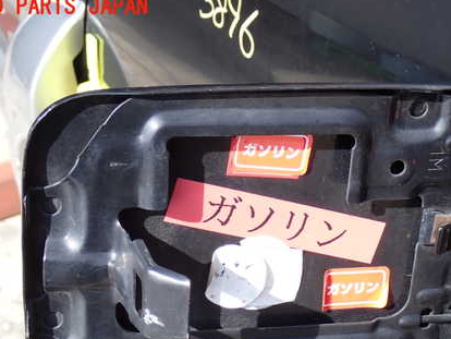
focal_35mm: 84
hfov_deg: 23.2
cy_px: 239
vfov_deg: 17.5
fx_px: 1095
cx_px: 277
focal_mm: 10.35
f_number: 5
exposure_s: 1/160
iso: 100
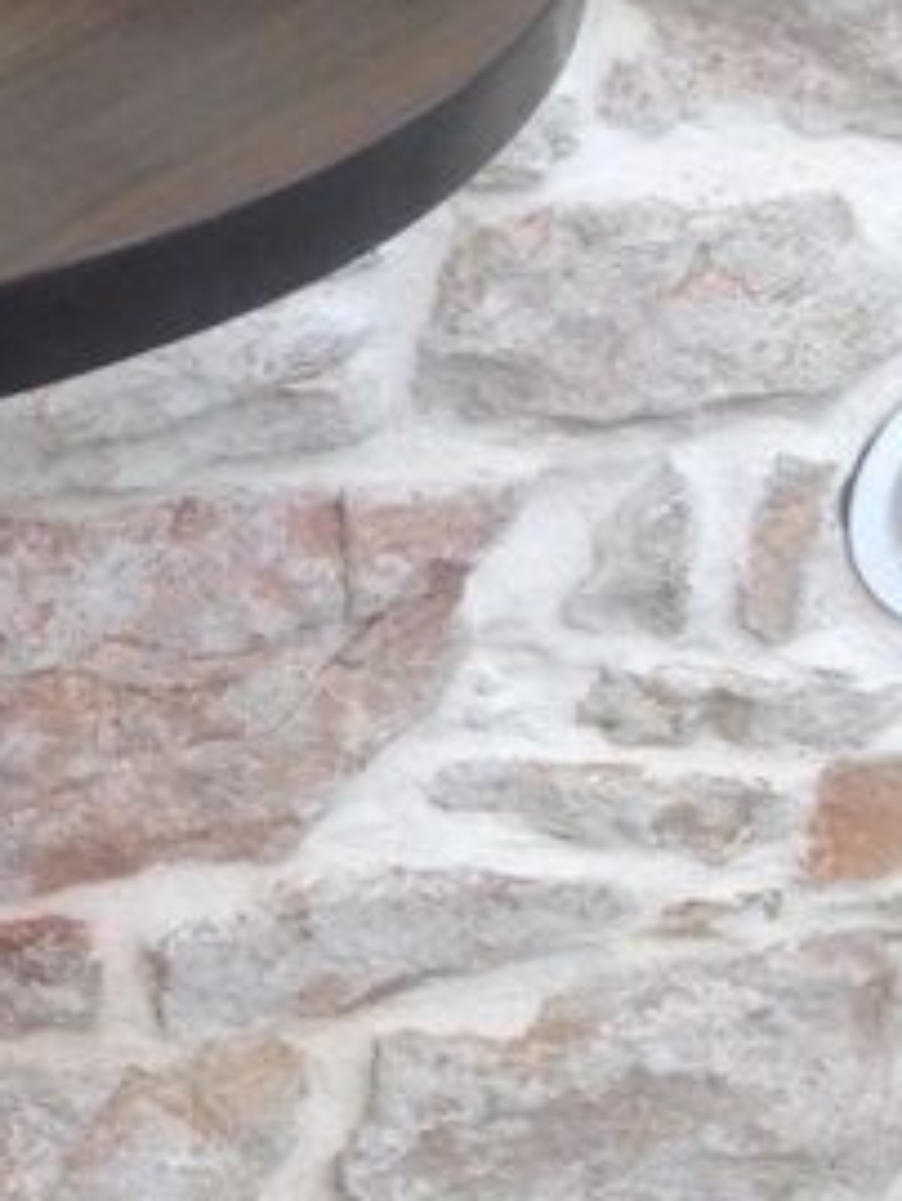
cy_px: 1165
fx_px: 4617
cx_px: -522
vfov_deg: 14.6
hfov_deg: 10.7
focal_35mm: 133
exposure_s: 1/120
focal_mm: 4.28
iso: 50
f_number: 2.4
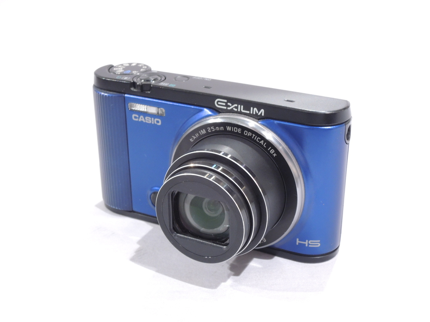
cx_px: 215
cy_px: 161
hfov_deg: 34.9
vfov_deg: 26.6
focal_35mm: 55
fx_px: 683
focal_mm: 9.9
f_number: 5
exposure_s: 1/25
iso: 400
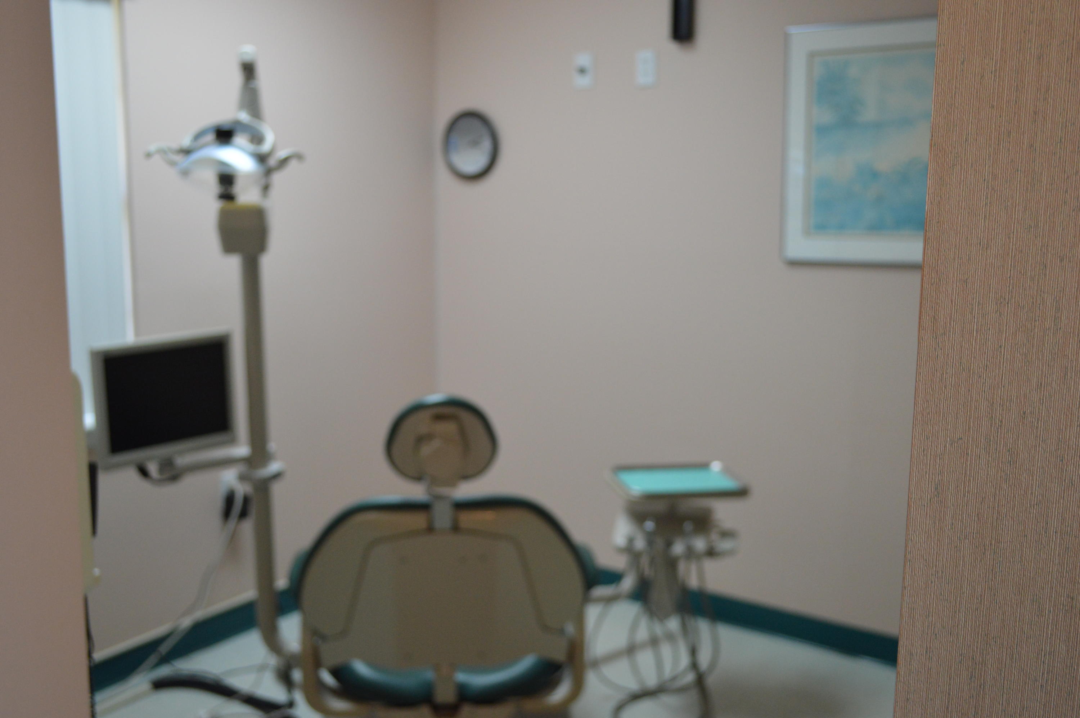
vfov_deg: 36.8
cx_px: 540
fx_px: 1079
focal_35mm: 36
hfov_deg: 53.2
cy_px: 359
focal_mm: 24
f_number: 4
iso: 900
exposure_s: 1/60
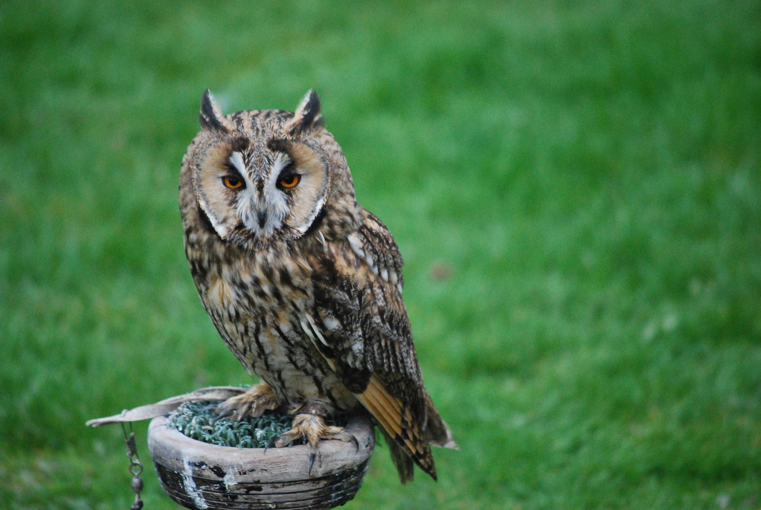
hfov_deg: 6.9
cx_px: 380
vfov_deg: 4.6
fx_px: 6349
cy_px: 255
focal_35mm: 300
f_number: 5.6
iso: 1600
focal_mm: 200
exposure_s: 1/200
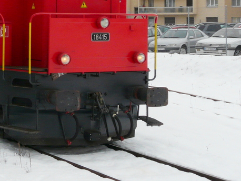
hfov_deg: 19.7
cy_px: 19
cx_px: -14
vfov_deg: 15.2
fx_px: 669
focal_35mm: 96
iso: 100
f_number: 5.6
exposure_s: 1/250
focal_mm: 7.2
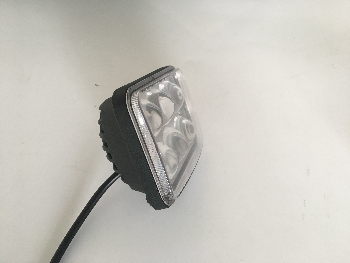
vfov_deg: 48.2
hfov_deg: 61.7
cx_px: 175
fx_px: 293
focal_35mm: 29
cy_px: 132
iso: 50
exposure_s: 1/33
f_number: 2.2
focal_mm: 4.15
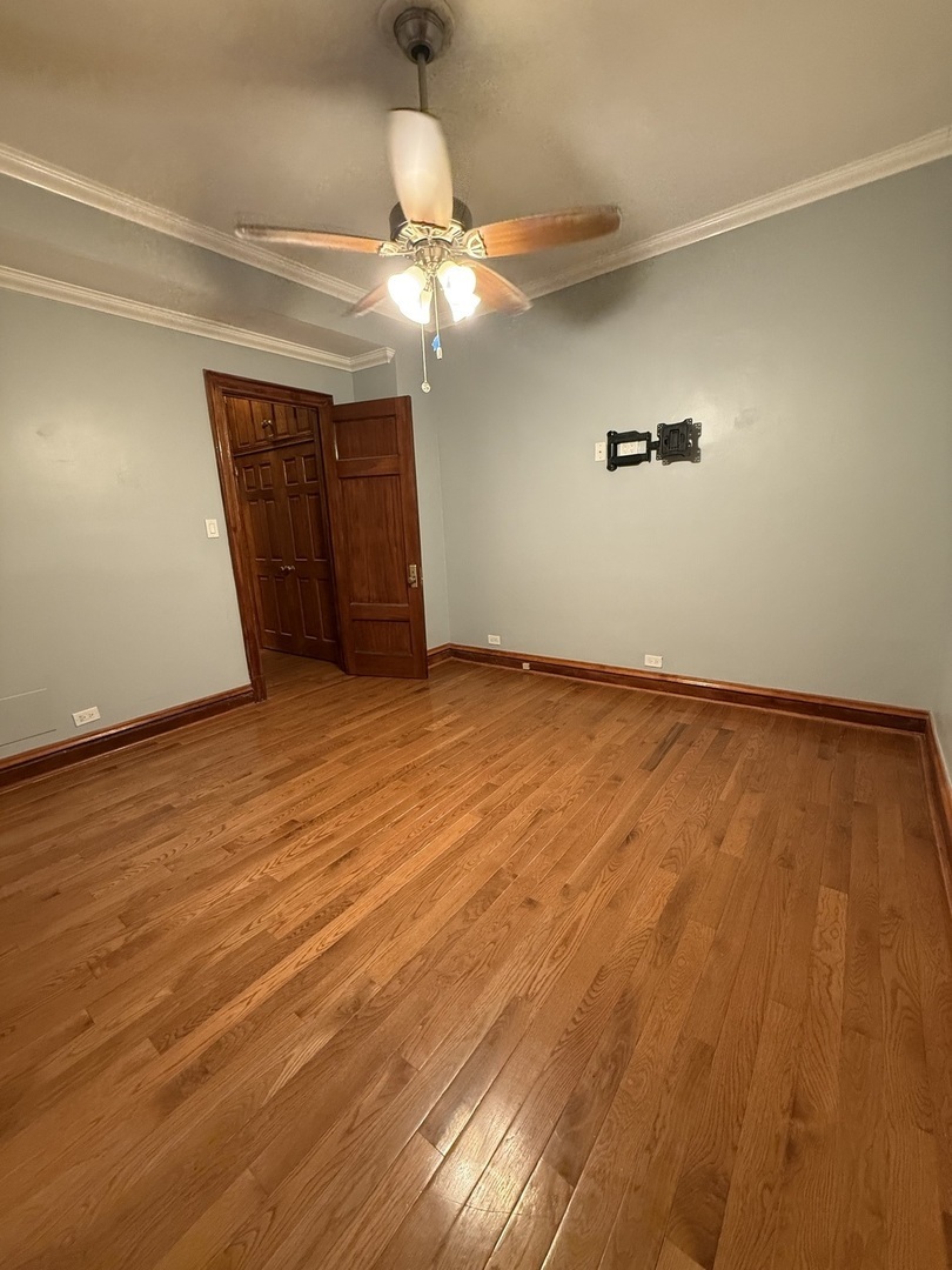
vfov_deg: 102.1
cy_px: 635
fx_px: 513
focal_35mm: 14
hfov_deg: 85.7
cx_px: 476
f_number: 2.2
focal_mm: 2.22
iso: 400
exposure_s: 1/60
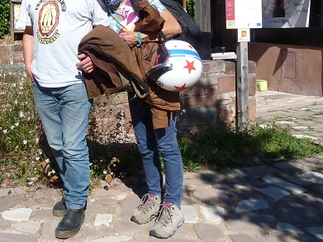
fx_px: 448
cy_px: 26
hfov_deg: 39.0
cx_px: 97
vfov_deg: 29.1
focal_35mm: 48
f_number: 4.5
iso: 80
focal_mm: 4.1
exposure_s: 1/500
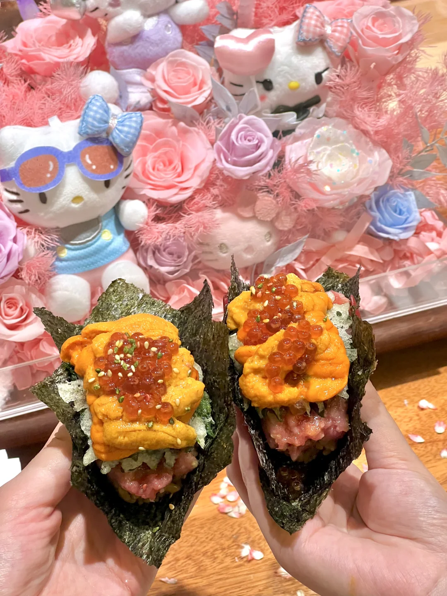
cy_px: 298
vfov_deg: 25.3
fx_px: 1326
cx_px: 224
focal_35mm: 77
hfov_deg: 19.1
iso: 200
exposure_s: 1/61
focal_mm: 9
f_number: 2.8
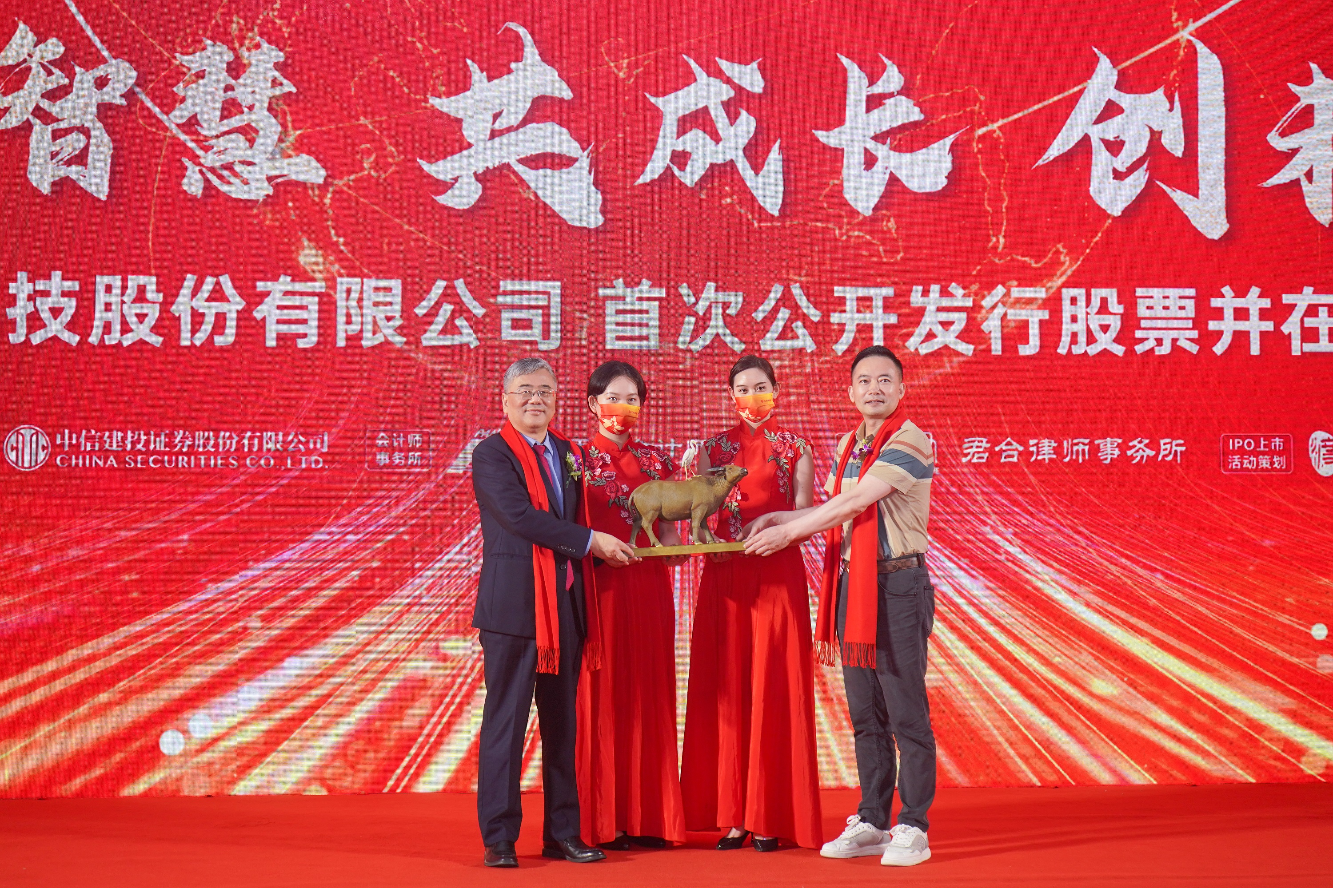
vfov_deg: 26.0
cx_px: 666
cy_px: 444
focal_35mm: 52
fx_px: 1925
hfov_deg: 38.2
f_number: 5
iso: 640
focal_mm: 52
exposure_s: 1/160
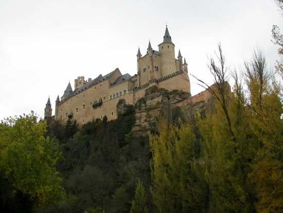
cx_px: 142
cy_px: 106
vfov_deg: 39.7
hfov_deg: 51.3
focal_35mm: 36
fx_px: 294
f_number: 2.8
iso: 50
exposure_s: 1/500
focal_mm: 6
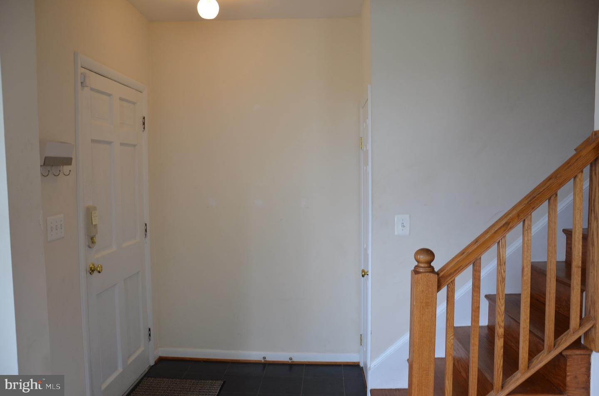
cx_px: 300
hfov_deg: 67.5
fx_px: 448
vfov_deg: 47.7
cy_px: 198
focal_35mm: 27
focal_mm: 18
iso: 450
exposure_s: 1/60
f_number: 4
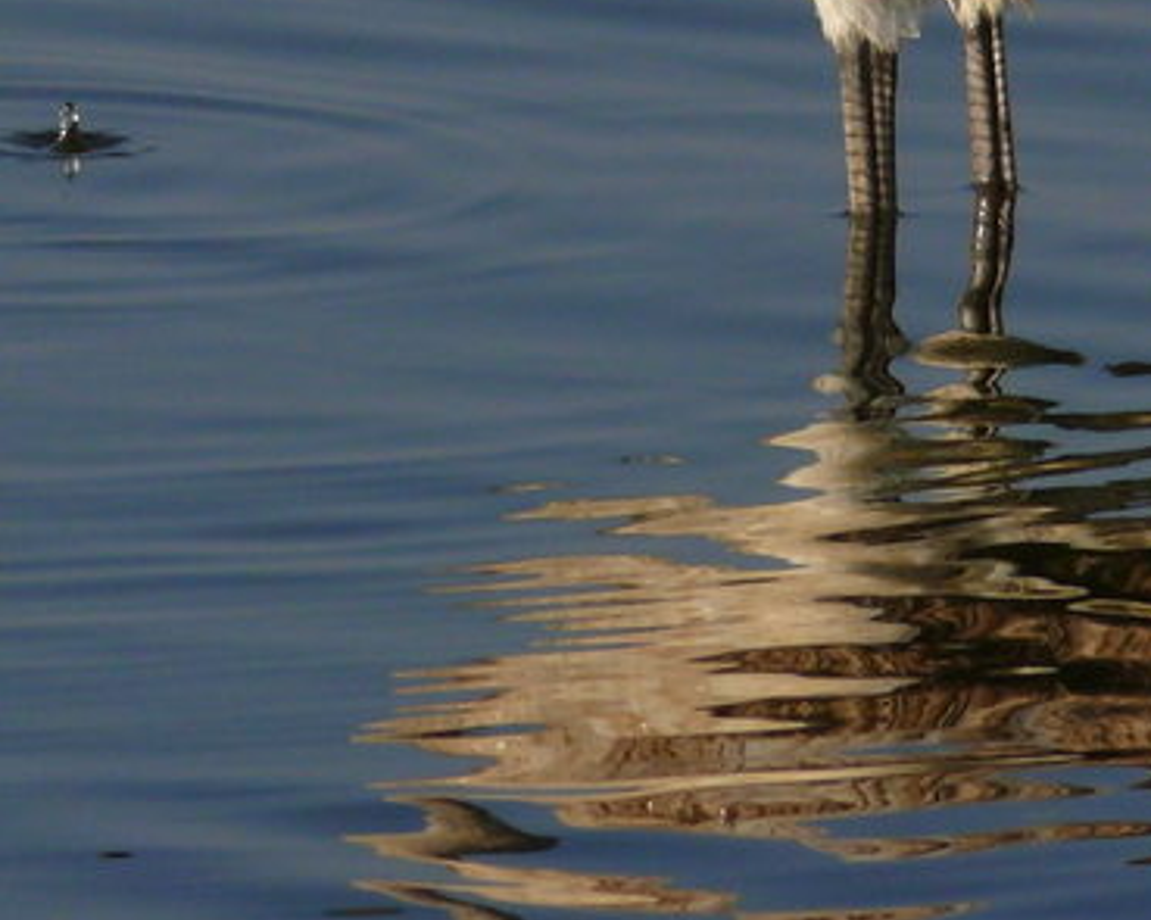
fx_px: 27075
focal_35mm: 795
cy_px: -597
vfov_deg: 1.9
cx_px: 128
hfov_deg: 2.4
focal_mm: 48.9
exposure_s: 1/640
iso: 100
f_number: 5.6
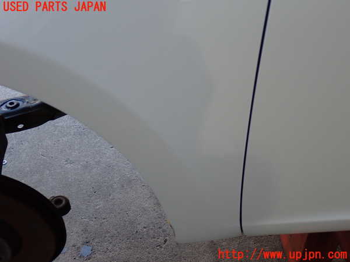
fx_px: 445
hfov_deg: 42.9
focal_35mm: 44
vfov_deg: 32.9
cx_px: 175
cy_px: 131
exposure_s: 1/60
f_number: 2.9
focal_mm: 7.84
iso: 200
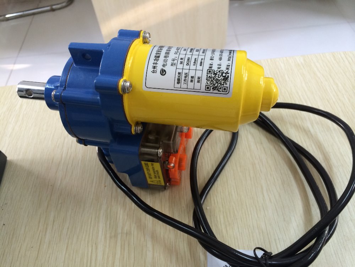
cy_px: 134
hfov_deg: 60.0
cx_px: 178
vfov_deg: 46.8
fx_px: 308
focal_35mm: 30
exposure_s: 1/33
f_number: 2.2
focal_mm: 4.12
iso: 160
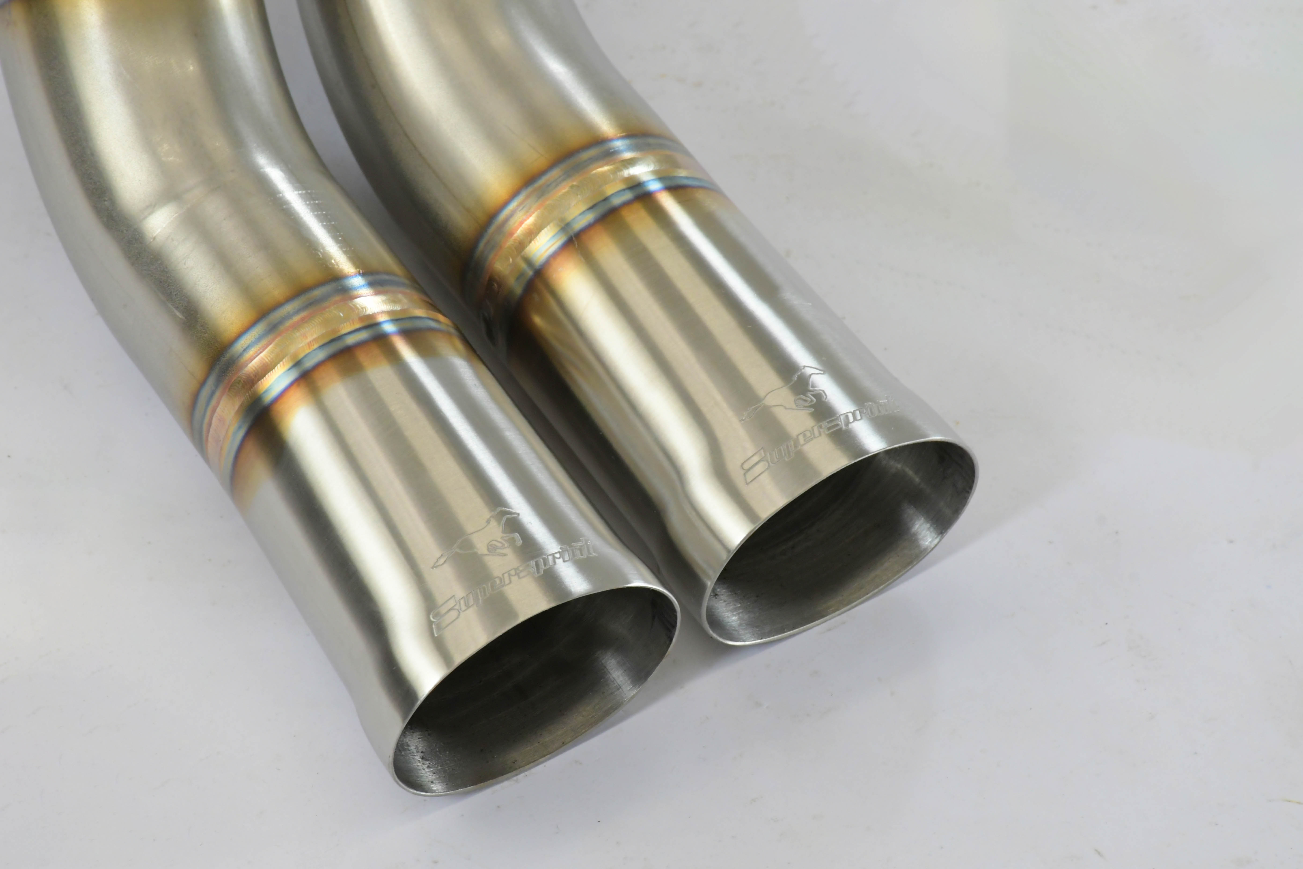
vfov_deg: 6.5
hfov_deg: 9.8
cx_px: 652
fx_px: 7600
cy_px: 434
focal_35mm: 210
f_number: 13
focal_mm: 140
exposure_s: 1/100
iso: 2500
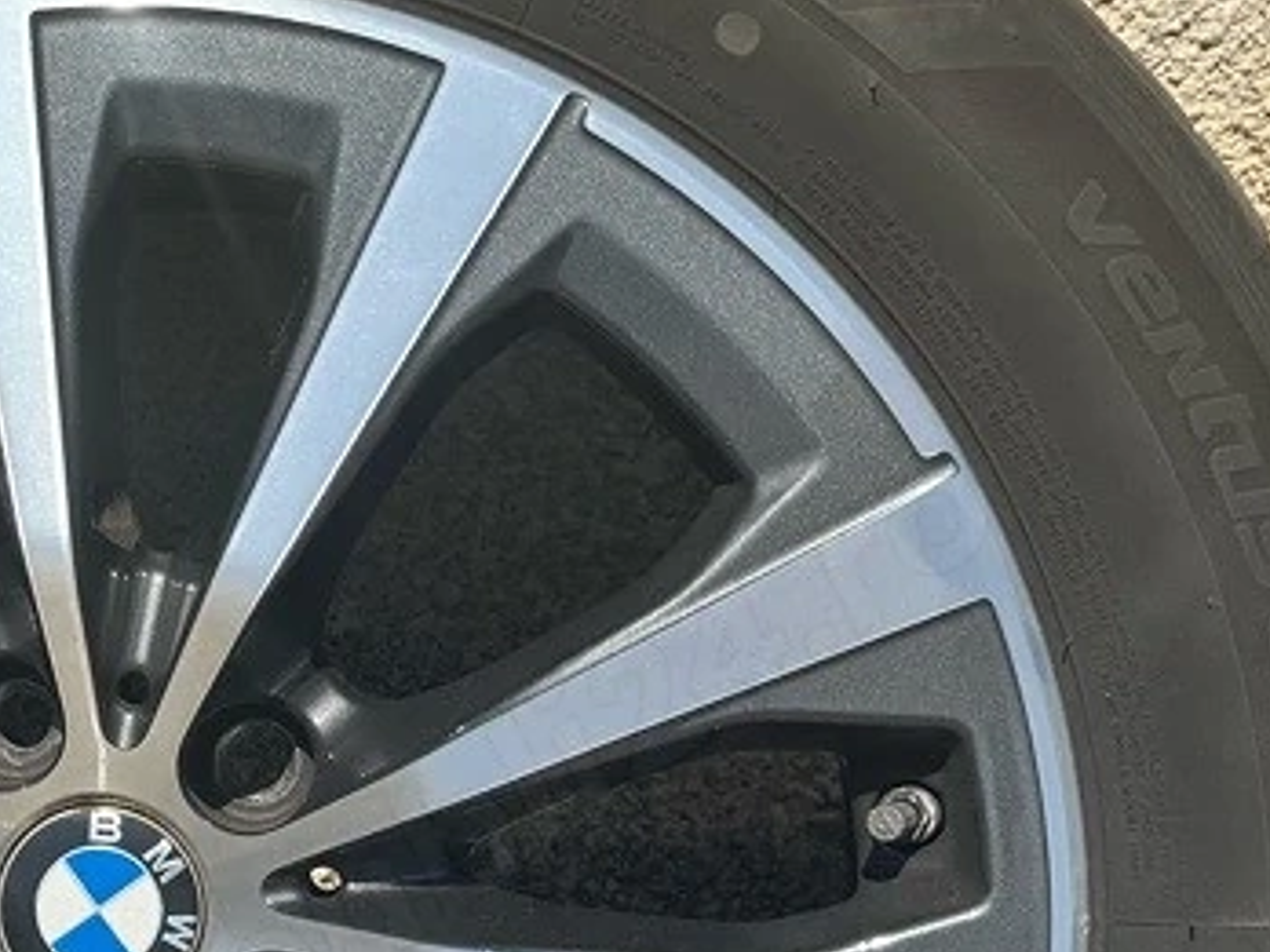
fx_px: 2531
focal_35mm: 69
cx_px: -106
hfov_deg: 26.1
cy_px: 781
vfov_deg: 21.0
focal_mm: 6.76
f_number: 1.78
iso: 80
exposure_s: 1/6410
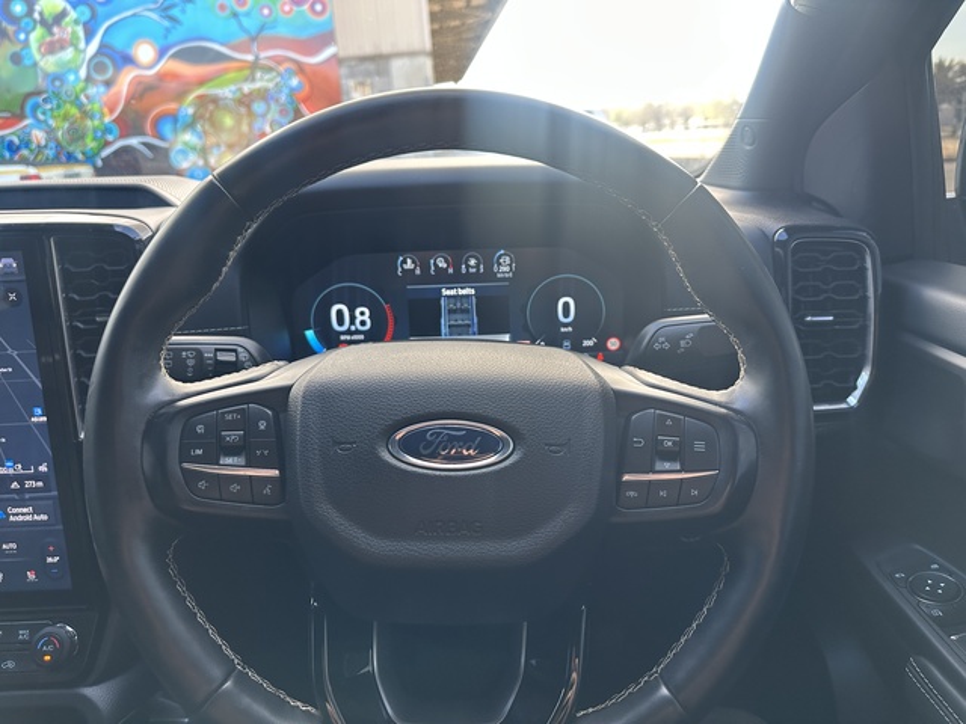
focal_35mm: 24
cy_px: 362
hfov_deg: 71.6
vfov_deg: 56.8
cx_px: 483
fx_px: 670
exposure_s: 1/121
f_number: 1.78
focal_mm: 6.86
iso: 125
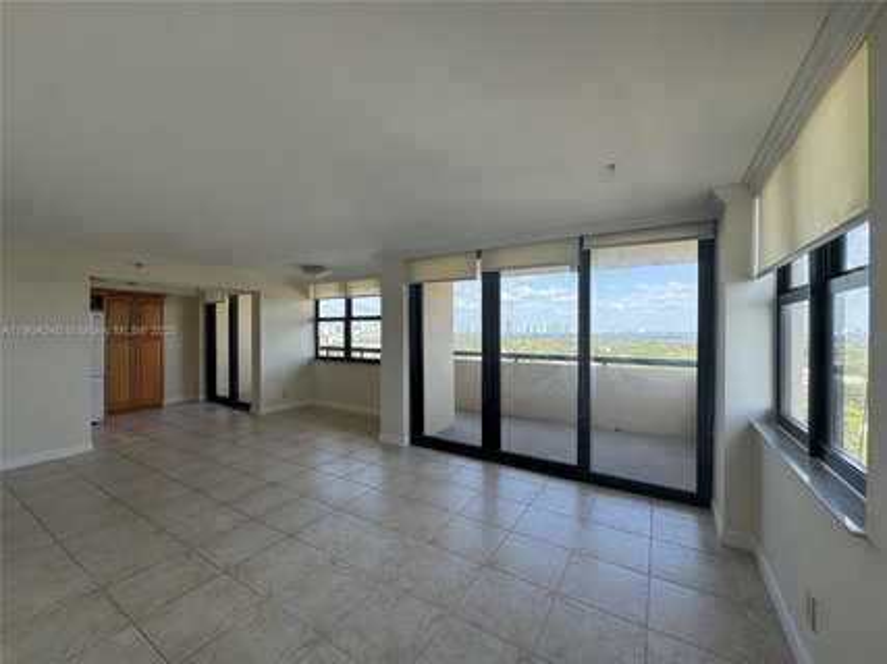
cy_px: 332
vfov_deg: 85.6
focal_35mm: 14
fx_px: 359
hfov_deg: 102.1
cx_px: 444
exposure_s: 1/184
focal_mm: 2.22
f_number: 2.2
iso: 40
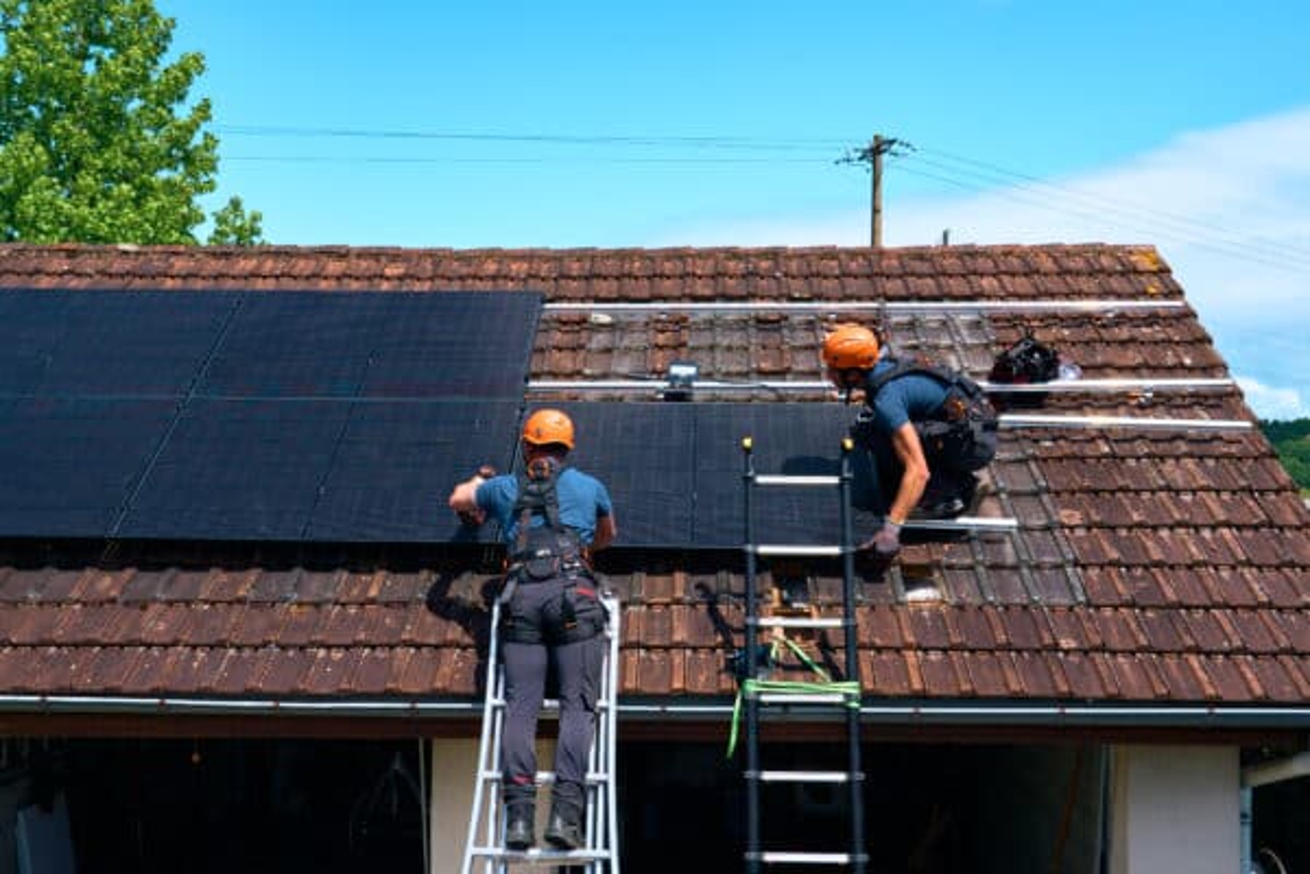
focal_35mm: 36
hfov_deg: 53.1
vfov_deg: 36.9
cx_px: 655
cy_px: 437
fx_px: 1310
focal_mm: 24
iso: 100
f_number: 9
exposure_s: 1/320
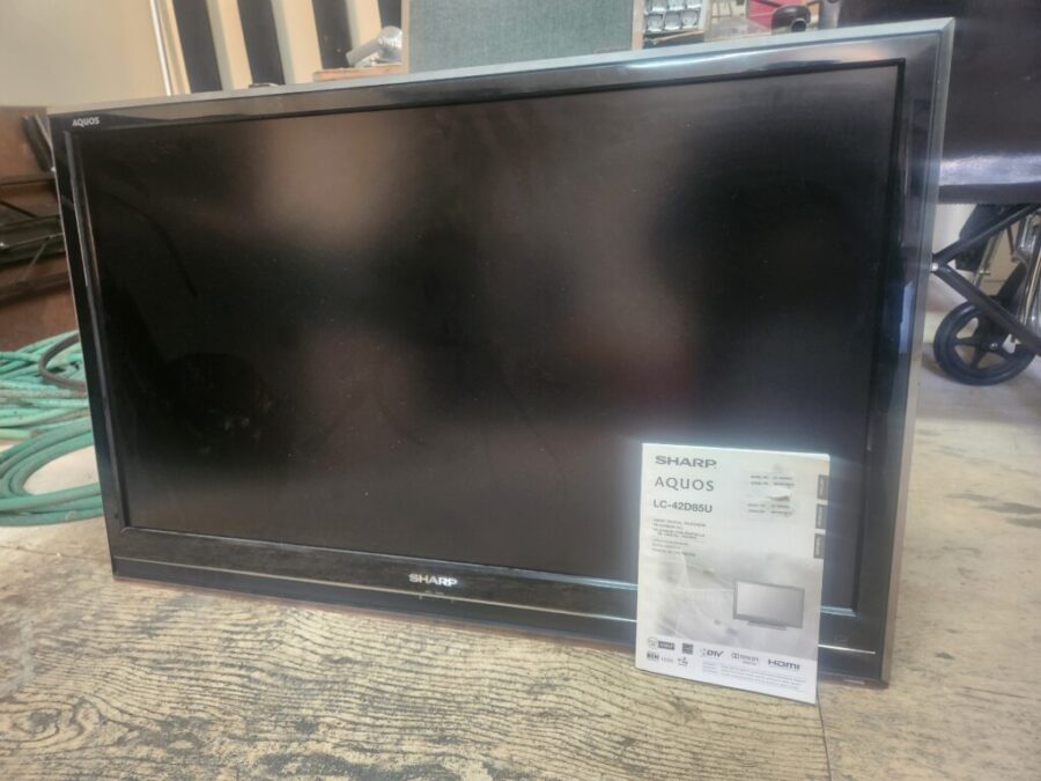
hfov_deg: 73.9
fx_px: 692
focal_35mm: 23
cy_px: 390
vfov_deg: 58.9
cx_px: 520
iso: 640
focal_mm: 5.4
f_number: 1.8
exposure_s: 1/30
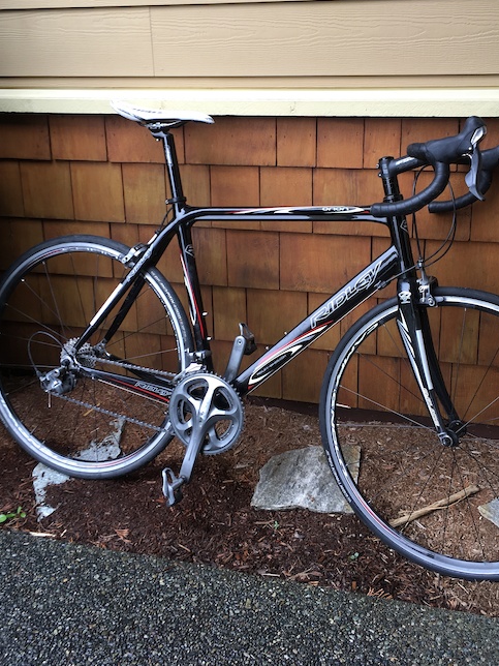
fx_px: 692
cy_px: 261
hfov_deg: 39.6
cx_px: 277
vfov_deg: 51.0
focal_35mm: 36
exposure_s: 1/60
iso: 25
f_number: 2.2
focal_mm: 4.15
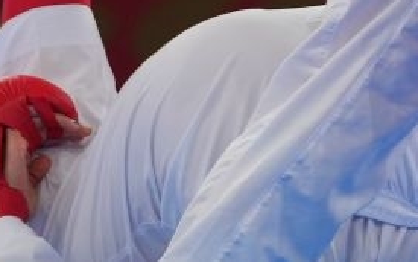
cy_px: -363
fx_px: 10494
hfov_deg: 2.3
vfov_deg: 1.4
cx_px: 862
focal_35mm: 921
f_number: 2.8
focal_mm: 138
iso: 500
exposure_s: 1/1000
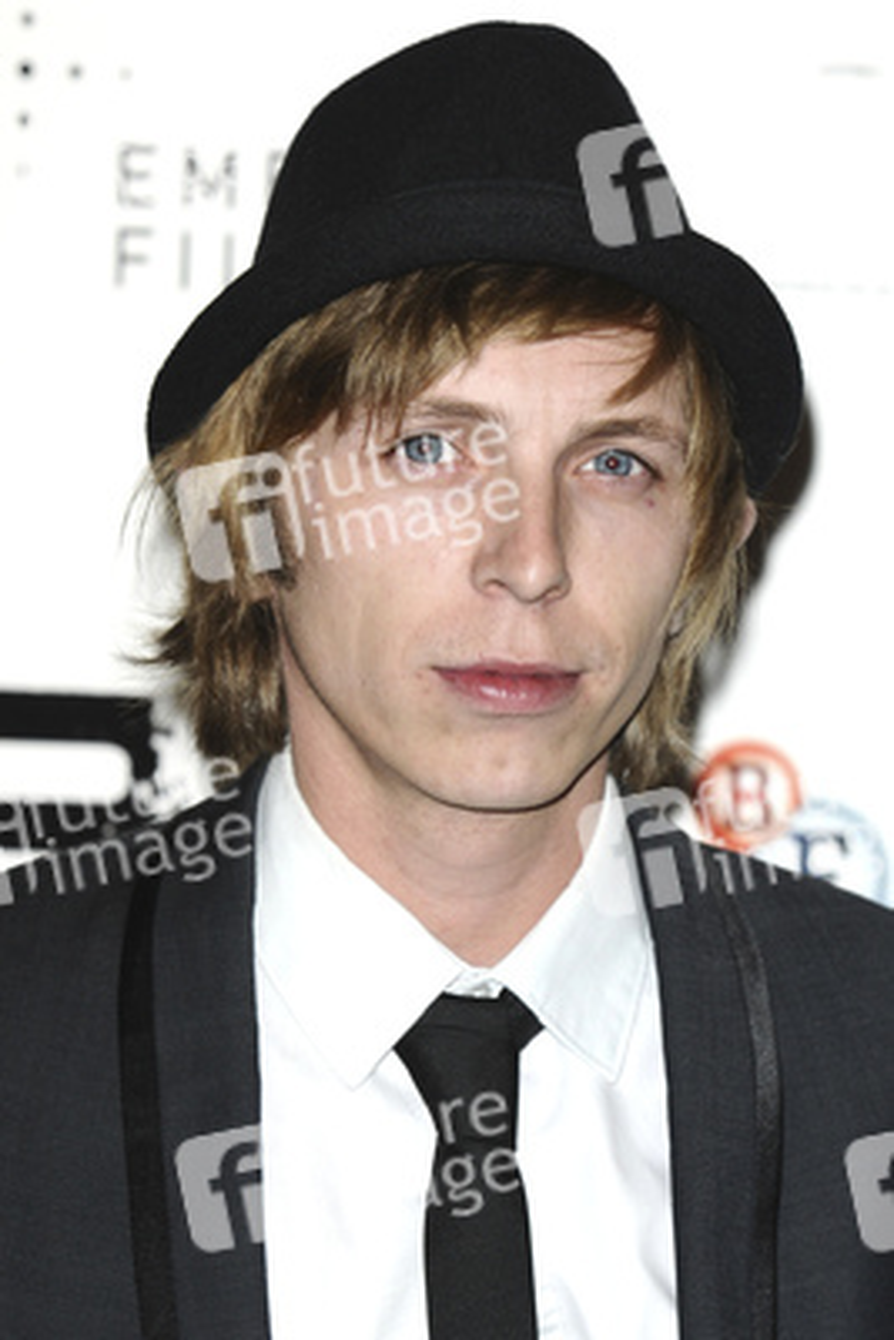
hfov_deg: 6.3
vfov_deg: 9.5
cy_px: 670
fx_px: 8094
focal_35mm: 218
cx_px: 447
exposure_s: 1/200
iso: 320
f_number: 4.5
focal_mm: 145
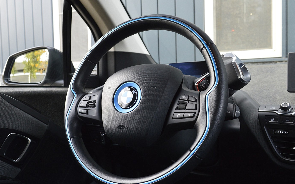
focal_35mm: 38
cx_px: 129
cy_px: 98
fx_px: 302
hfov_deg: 51.9
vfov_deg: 33.9
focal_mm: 21
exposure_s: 1/60
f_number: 6.3
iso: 800
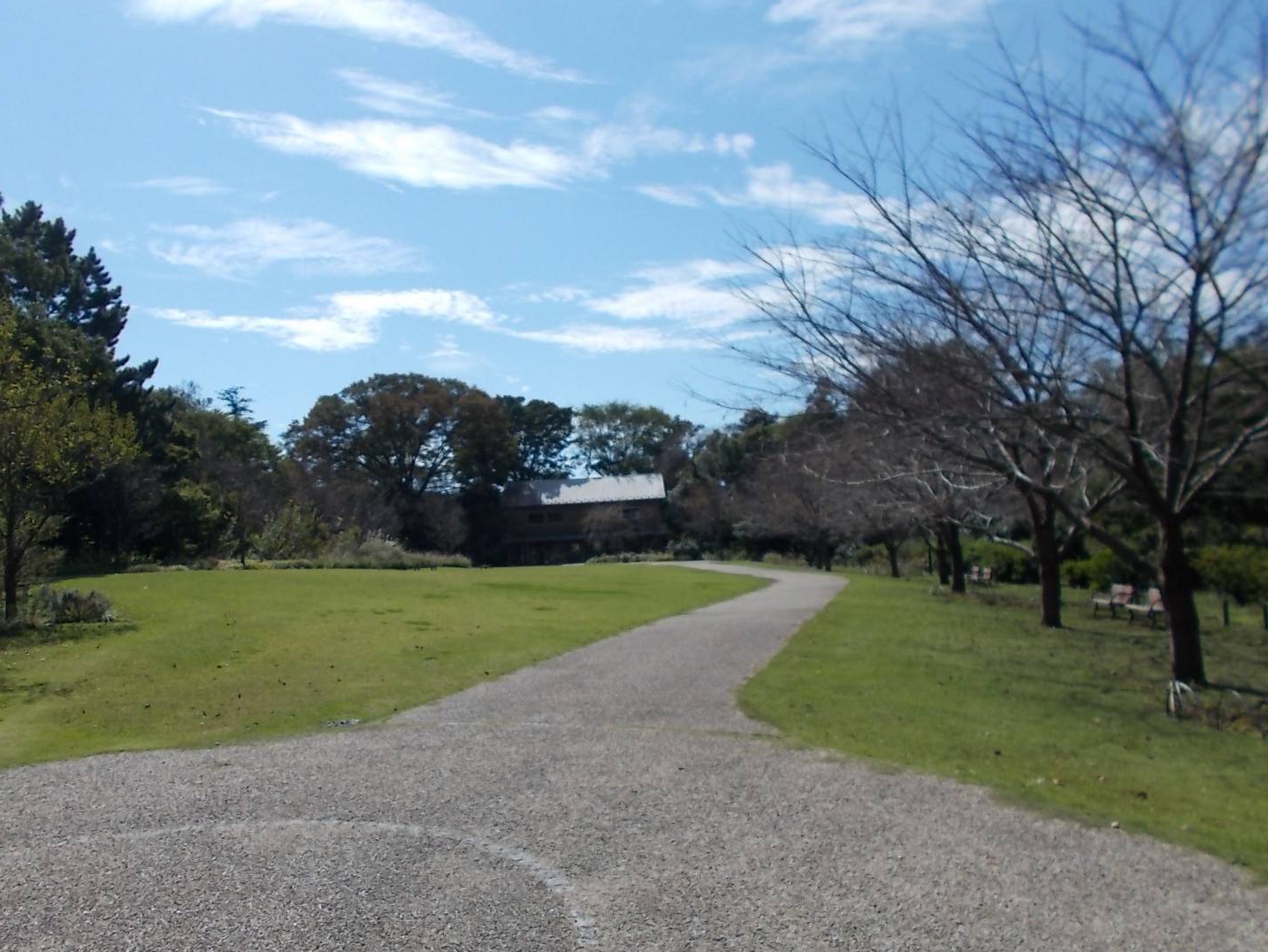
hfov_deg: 61.6
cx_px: 589
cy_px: 469
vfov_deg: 48.2
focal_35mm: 29
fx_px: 1062
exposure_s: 1/250
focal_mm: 4.6
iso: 80
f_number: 8
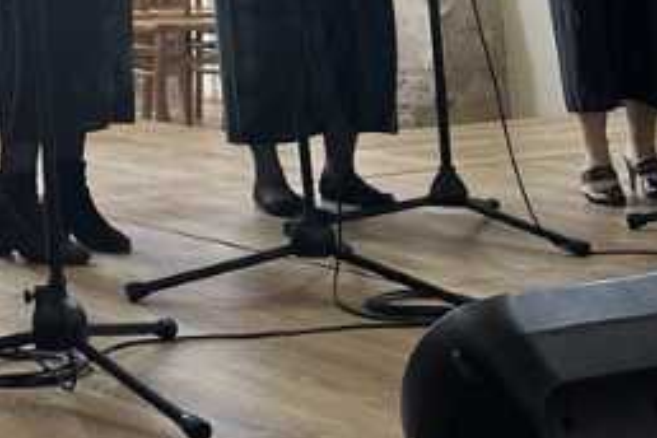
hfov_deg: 19.2
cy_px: -357
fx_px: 1807
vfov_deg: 12.6
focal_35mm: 99
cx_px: -168
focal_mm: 6.9
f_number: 1.8
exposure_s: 1/60
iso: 250
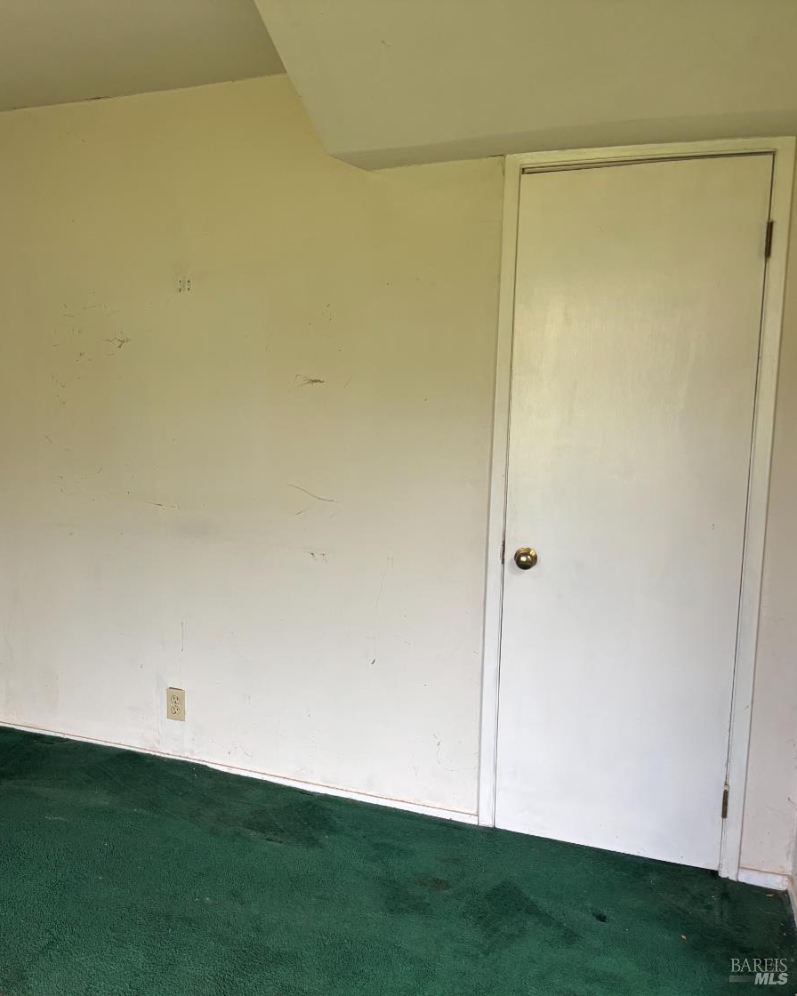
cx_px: 136
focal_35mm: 34
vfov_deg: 52.8
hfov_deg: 41.1
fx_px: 1002
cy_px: 497
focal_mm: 5.96
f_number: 1.6
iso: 125
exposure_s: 1/120
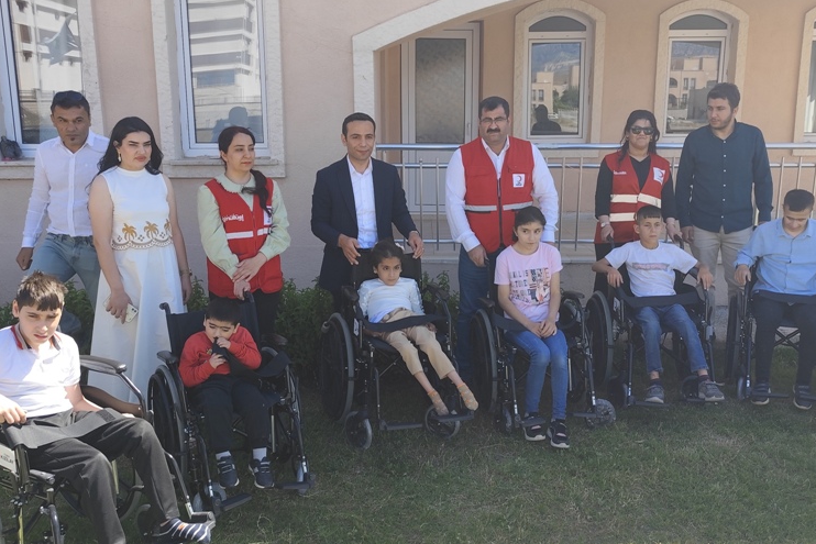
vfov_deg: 40.0
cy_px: 279
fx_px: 748
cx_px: 420
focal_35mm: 33
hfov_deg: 57.2
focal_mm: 6.14
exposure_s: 1/370
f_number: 1.65
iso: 50
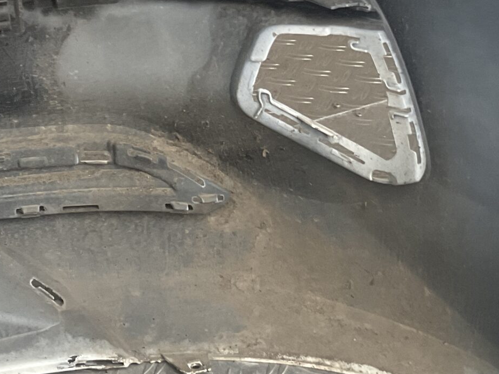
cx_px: 182
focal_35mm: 80
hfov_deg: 24.3
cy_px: 15
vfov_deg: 18.0
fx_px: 1153
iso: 64
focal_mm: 3
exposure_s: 1/100
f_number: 1.8
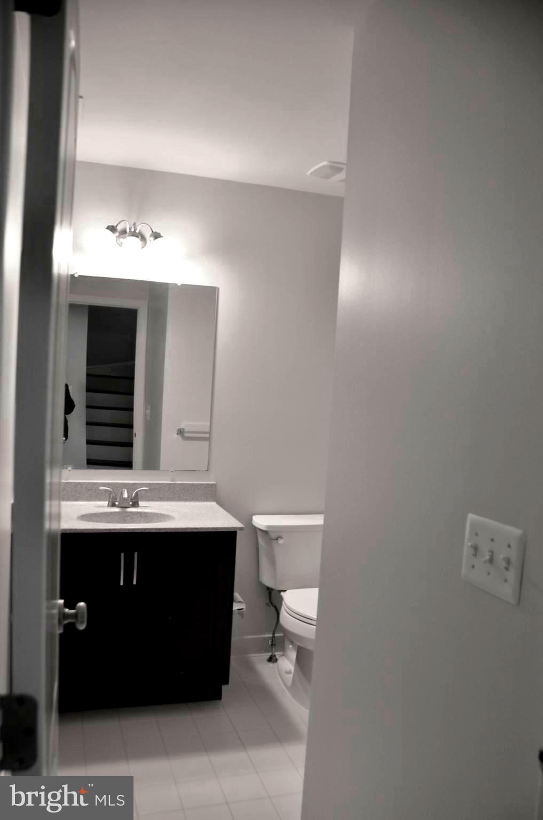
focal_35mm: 27
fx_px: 614
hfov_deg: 47.7
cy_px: 410
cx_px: 272
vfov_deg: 67.5
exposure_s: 1/60
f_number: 4
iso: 400
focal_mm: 18
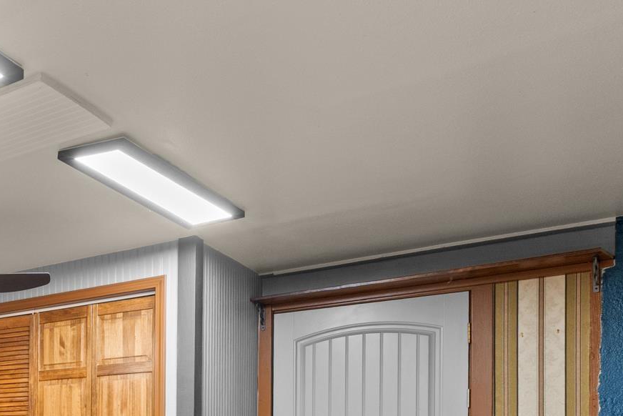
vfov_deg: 28.5
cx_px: -155
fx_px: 744
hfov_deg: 34.5
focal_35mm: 43
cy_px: 453
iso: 400
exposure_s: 1/1.67
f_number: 9
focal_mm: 10
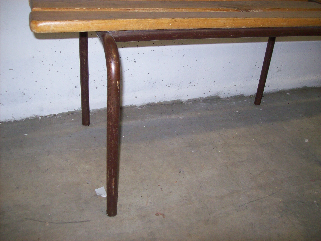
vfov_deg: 39.6
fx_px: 334
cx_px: 160
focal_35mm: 36
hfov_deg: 51.4
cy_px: 120
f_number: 2.7
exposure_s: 1/64
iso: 200
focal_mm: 6
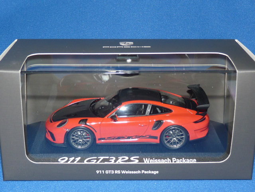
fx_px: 442
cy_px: 96
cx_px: 128
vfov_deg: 24.4
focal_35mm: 60
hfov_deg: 32.2
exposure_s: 1/30
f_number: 3
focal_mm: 6.1
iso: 100
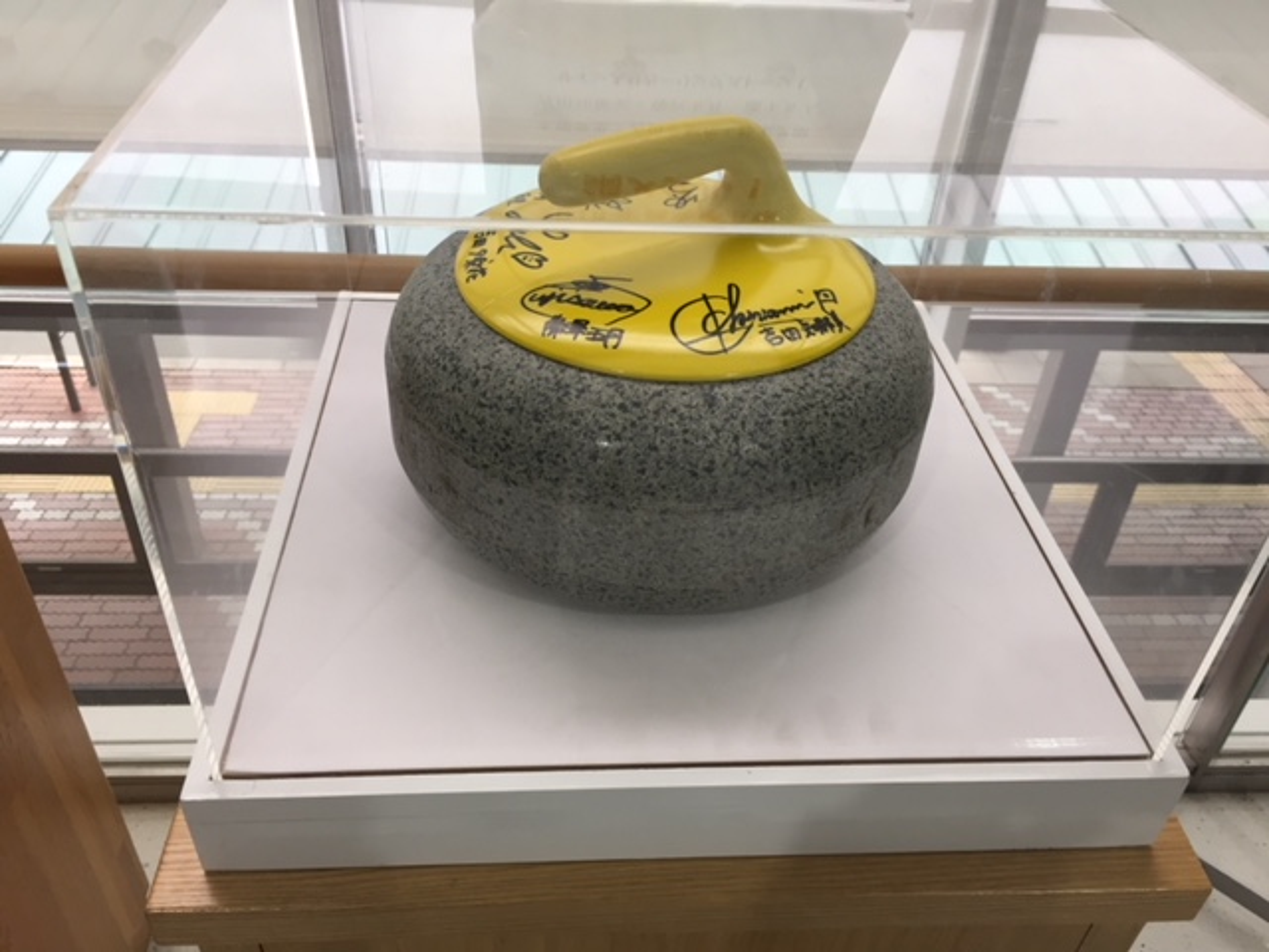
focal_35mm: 29
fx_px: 1063
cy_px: 476
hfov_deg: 61.7
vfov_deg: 48.2
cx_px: 634
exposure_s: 1/40
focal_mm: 4.15
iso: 32
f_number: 2.2
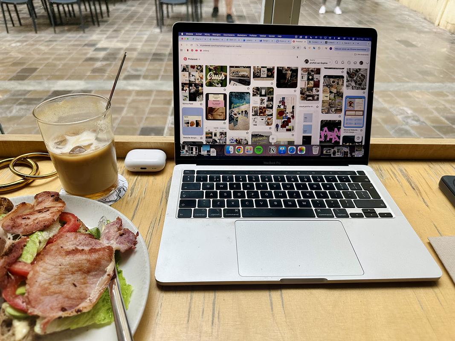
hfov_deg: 71.6
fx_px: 315
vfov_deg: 56.8
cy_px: 170
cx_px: 228
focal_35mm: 24
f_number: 1.78
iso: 64
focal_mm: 6.86
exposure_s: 1/235
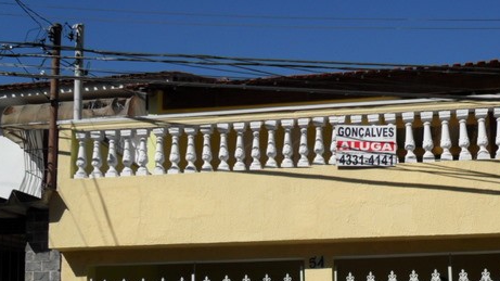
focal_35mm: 56
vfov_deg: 21.0
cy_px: 252
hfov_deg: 37.0
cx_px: 307
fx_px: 742
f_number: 10.1
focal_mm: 6.6
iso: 100
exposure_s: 1/180
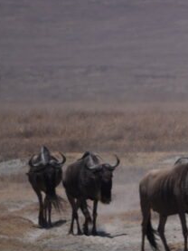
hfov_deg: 1.6
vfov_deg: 2.2
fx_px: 6623
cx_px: 297
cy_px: 181
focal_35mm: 915
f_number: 6.3
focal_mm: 229
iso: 125
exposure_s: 1/1000
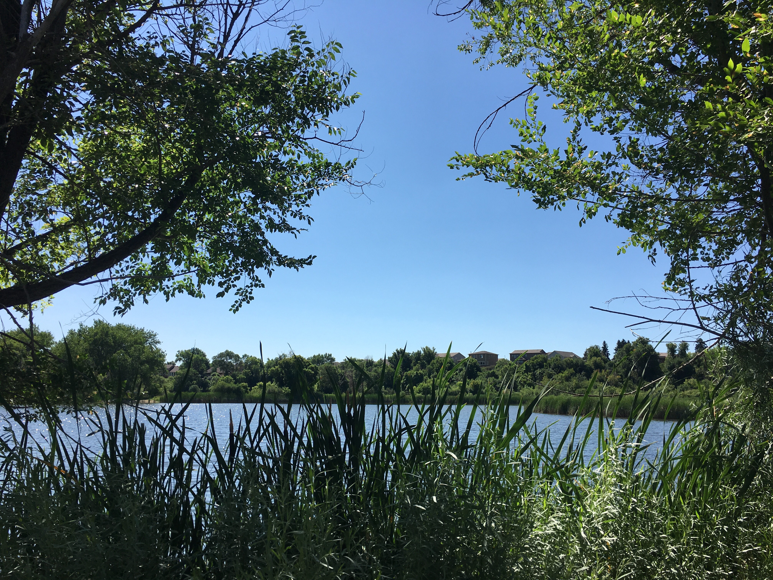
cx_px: 386
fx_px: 648
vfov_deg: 48.2
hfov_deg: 61.7
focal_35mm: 29
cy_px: 290
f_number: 2.2
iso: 25
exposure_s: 1/1972
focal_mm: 4.15
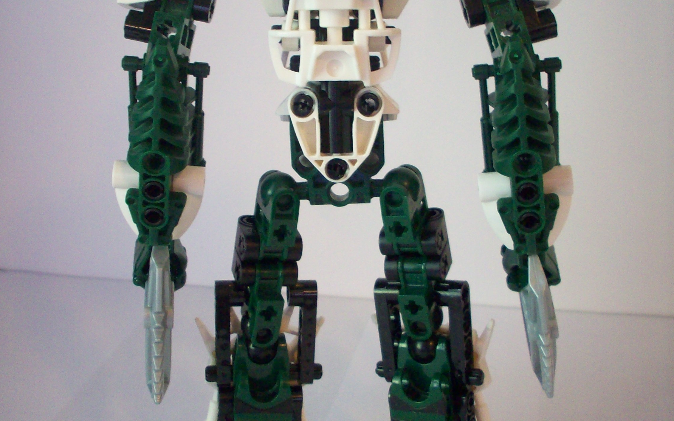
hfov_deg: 38.2
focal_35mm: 53
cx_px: 334
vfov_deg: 24.4
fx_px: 974
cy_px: 179
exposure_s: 1/13
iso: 160
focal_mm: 6.2
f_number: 2.8
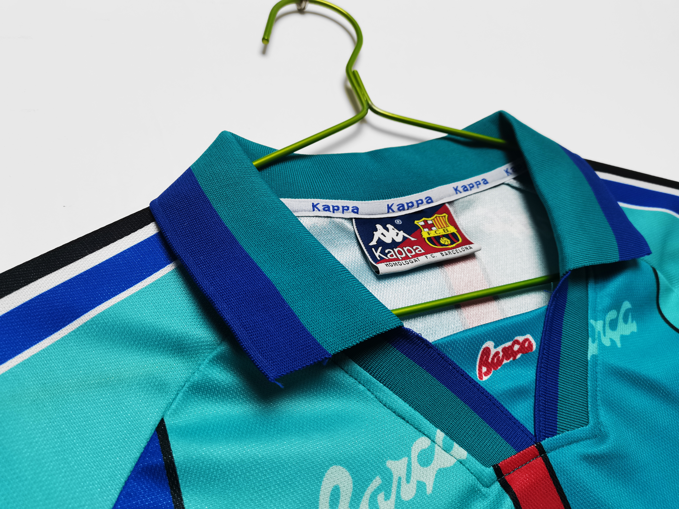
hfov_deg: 67.3
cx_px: 340
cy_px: 254
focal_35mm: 26
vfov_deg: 53.1
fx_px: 510
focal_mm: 5.58
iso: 64
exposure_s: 1/100
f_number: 1.8
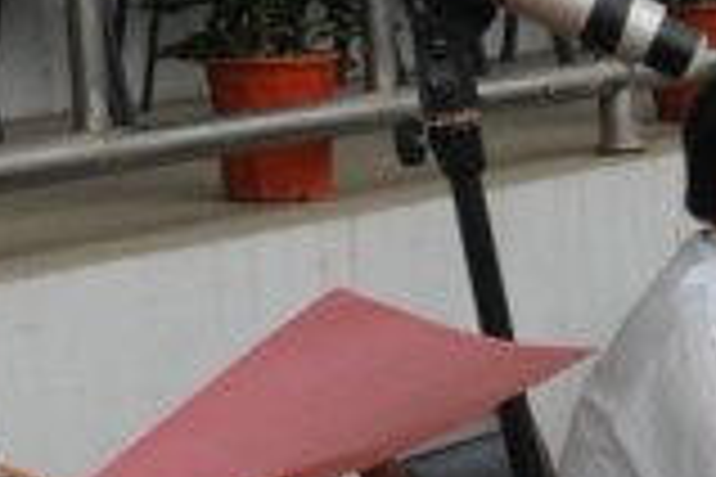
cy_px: -362
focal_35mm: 207
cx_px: -437
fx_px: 4117
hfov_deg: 9.6
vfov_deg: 6.5
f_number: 20
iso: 800
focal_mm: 55
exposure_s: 1/160
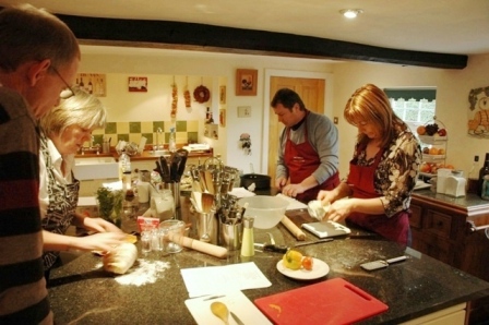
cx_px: 244
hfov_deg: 67.4
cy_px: 162
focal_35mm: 27
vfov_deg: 47.9
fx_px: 366
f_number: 5
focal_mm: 18
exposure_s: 1/15
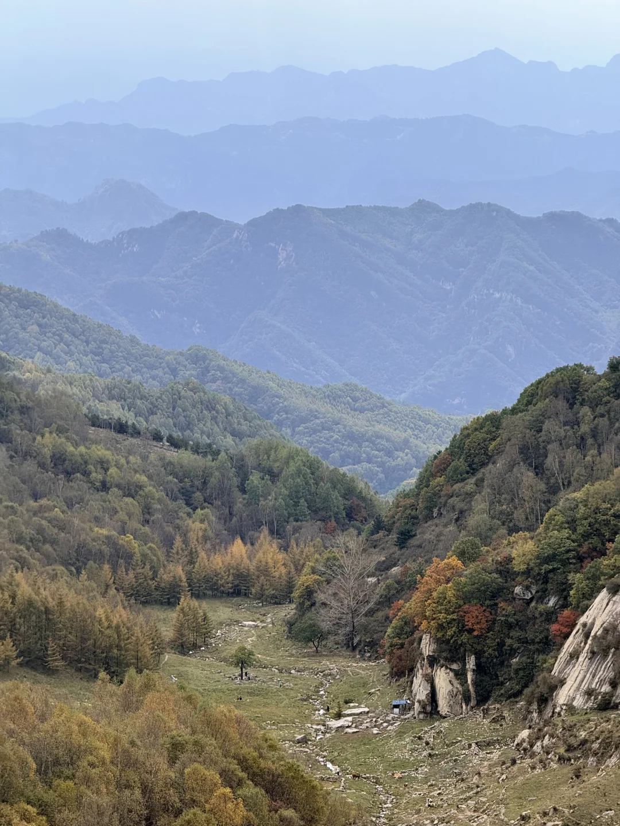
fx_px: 2866
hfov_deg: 12.3
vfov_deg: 16.4
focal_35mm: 120
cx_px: 310
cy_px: 413
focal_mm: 15.66
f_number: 2.8
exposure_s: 1/1206
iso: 50
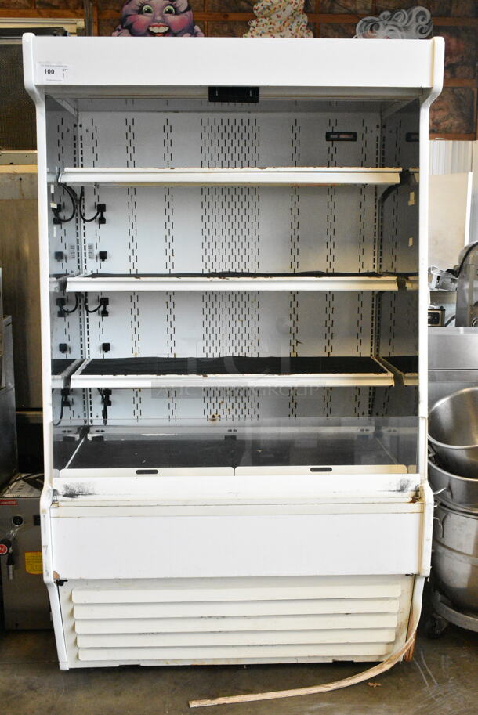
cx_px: 239
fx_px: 716
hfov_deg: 36.9
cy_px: 358
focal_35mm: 36
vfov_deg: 53.1
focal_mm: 24
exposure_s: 1/200
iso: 6400
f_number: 9
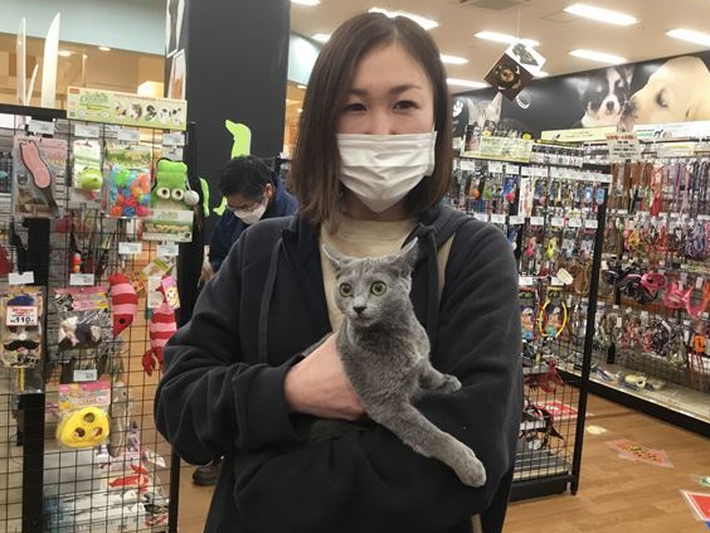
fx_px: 677
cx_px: 346
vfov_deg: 42.9
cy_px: 252
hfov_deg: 55.3
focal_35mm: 33
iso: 80
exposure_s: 1/33
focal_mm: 3.3
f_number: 2.4
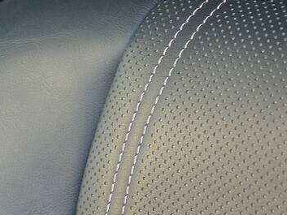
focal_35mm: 170
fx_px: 1410
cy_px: 98
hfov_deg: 11.6
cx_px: 66
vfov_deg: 8.7
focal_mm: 52
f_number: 5.6
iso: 2000
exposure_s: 1/60
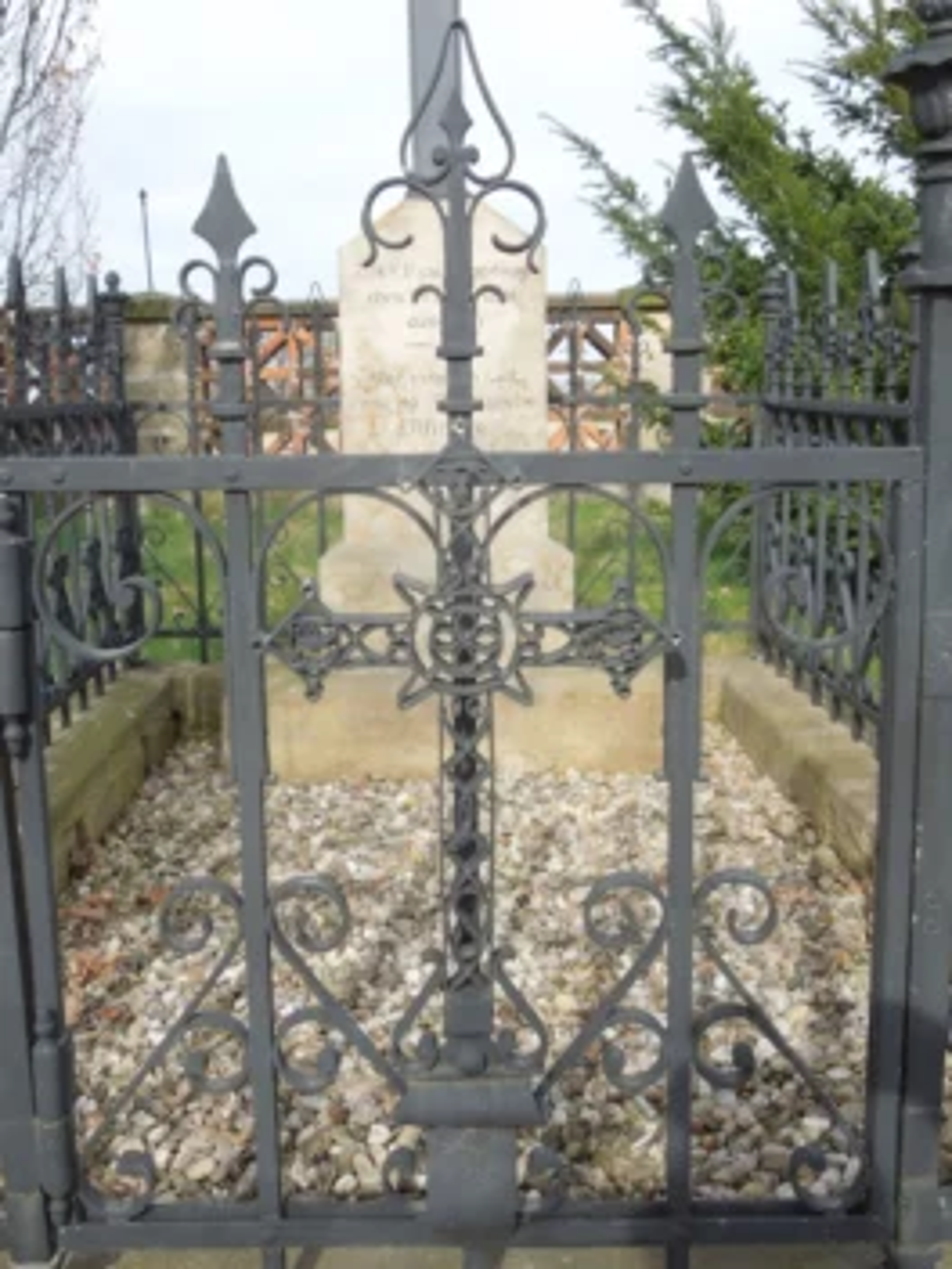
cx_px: 476
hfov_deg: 36.8
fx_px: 1430
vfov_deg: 47.9
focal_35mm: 39
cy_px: 634
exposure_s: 1/1600
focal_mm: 7
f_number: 3.8
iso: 400
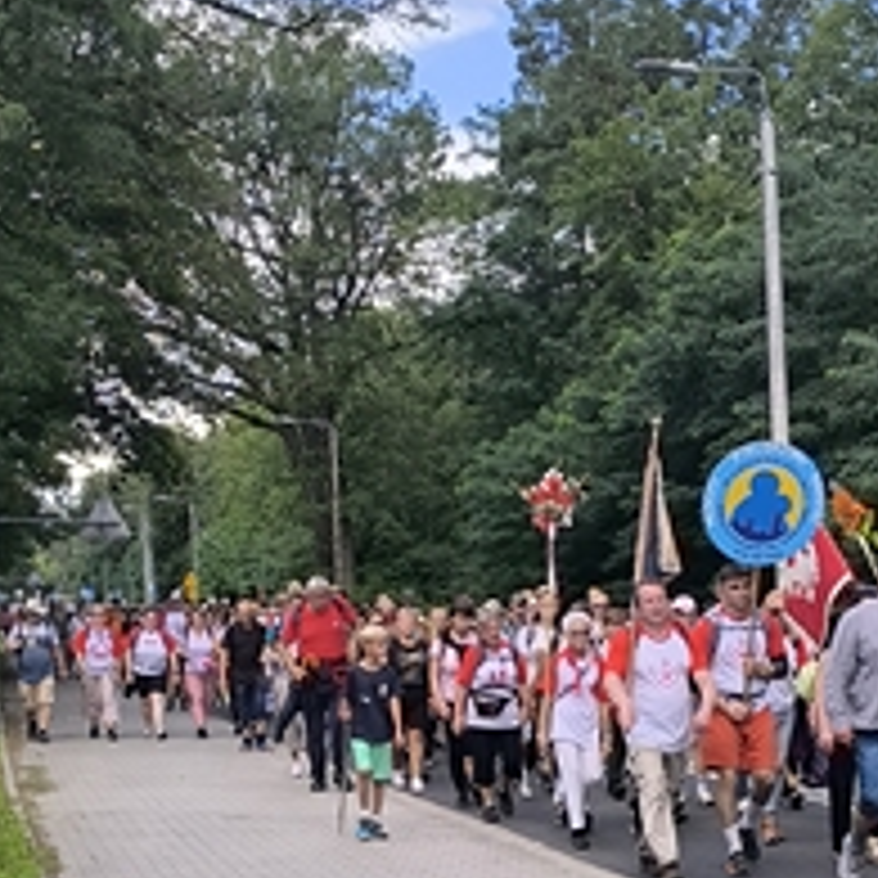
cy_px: 792
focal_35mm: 80
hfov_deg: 21.6
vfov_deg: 21.2
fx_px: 2296
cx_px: 491
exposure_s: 1/686
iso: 50
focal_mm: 6.14
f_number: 1.65
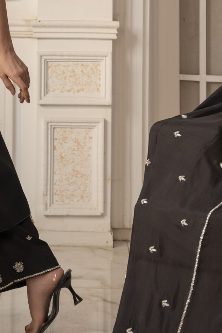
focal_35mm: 134
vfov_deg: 14.9
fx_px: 1242
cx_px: 9
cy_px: -16
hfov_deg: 10.1
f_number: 5
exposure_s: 1/200
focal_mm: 49.9
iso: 160
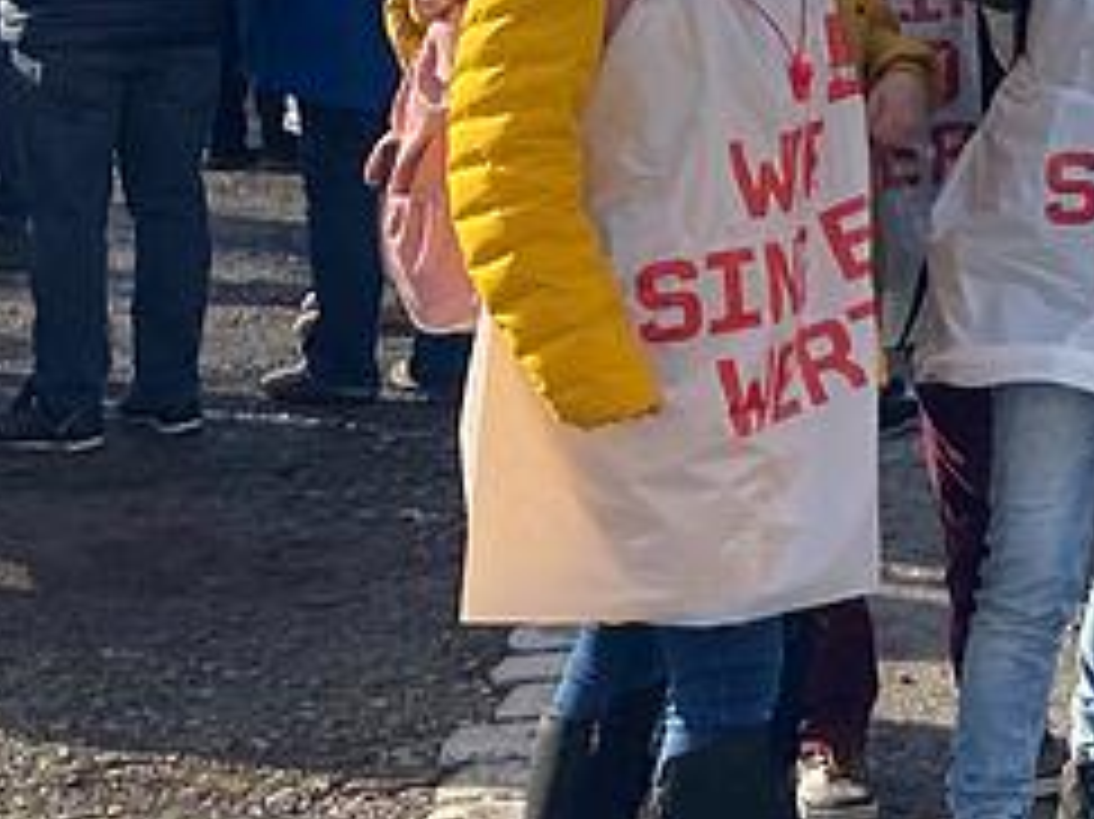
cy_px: -214
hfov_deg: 17.4
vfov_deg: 14.8
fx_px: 3032
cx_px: 1839
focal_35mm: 96
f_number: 1.8
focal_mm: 3.99
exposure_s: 1/1080
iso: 20
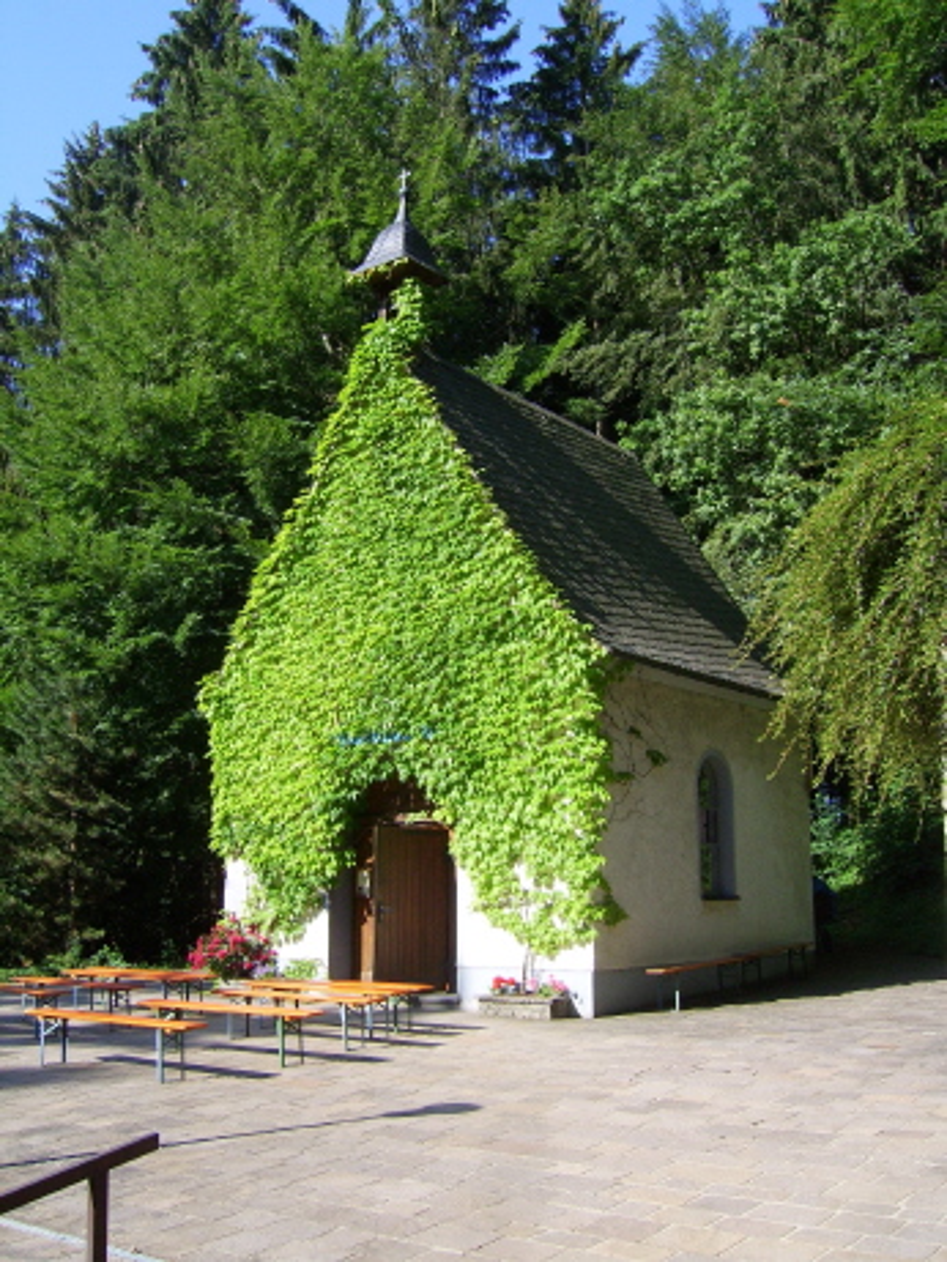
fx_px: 1385
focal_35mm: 38
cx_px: 474
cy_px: 631
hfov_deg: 37.7
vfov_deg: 49.0
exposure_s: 1/250
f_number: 6.4
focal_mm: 7.8
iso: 100
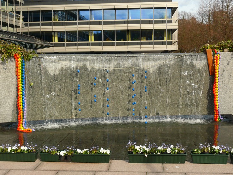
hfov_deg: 37.5
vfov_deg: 28.5
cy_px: 87
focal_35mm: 51
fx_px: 343
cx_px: 115
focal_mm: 10.3
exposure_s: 1/200
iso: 100
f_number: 4
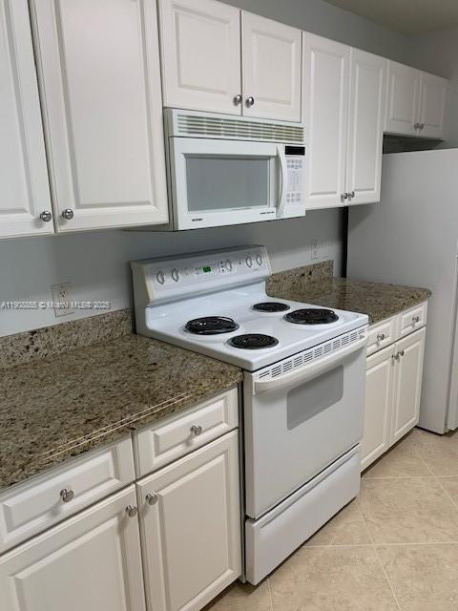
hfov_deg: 53.1
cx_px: 229
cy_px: 306
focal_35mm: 26
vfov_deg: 67.3
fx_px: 459
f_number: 1.8
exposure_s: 1/60
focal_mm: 4.25
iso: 50
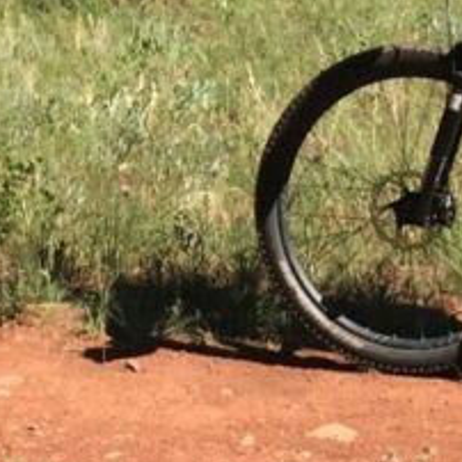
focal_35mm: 190
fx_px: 2869
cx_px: 114
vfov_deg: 8.8
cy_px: -417
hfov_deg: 9.2
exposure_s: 1/1582
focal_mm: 4.15
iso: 32
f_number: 2.2
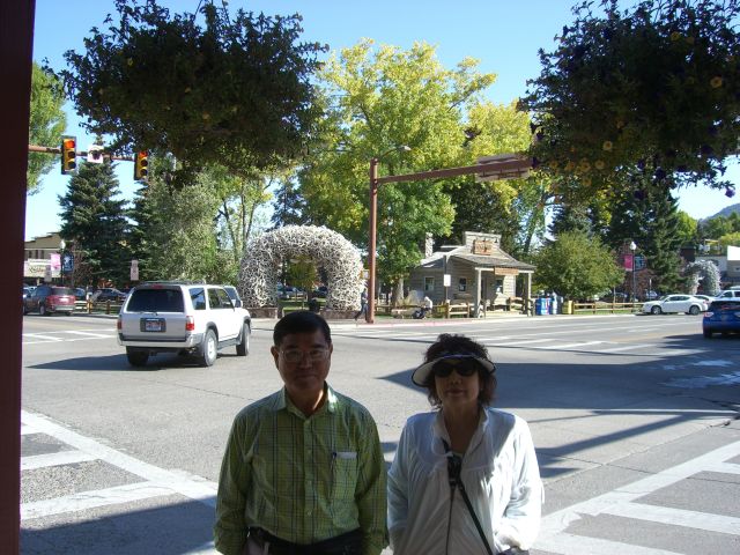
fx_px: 812
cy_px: 278
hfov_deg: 49.0
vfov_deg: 37.7
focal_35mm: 38
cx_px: 370
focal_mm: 6.2
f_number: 4.3
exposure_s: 1/200
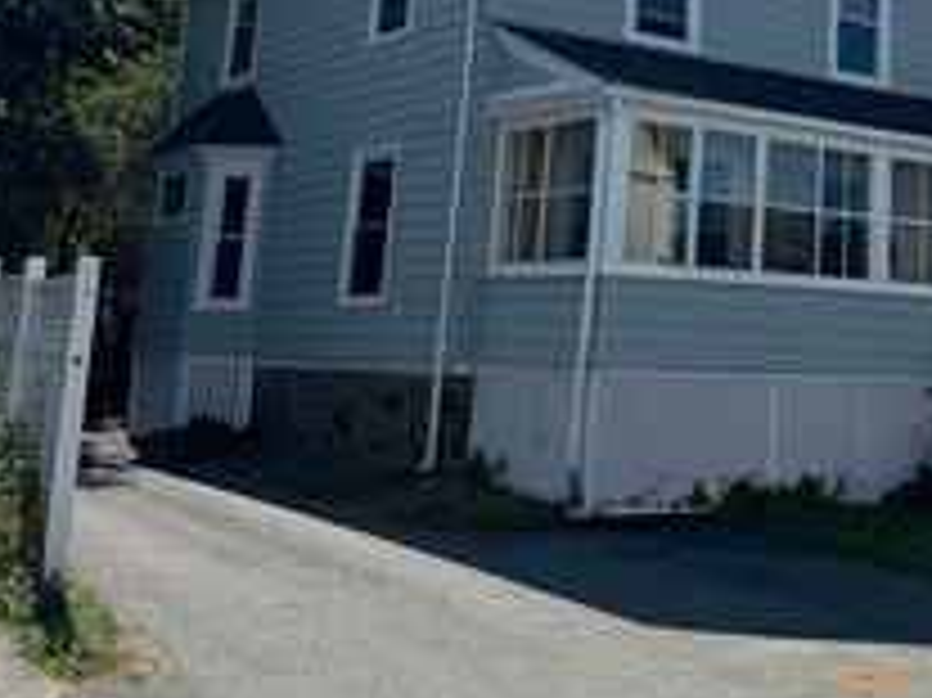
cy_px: 7
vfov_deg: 24.1
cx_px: 810
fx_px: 1561
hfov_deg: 31.9
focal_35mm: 58
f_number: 1.78
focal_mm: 6.76
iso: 80
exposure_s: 1/7937
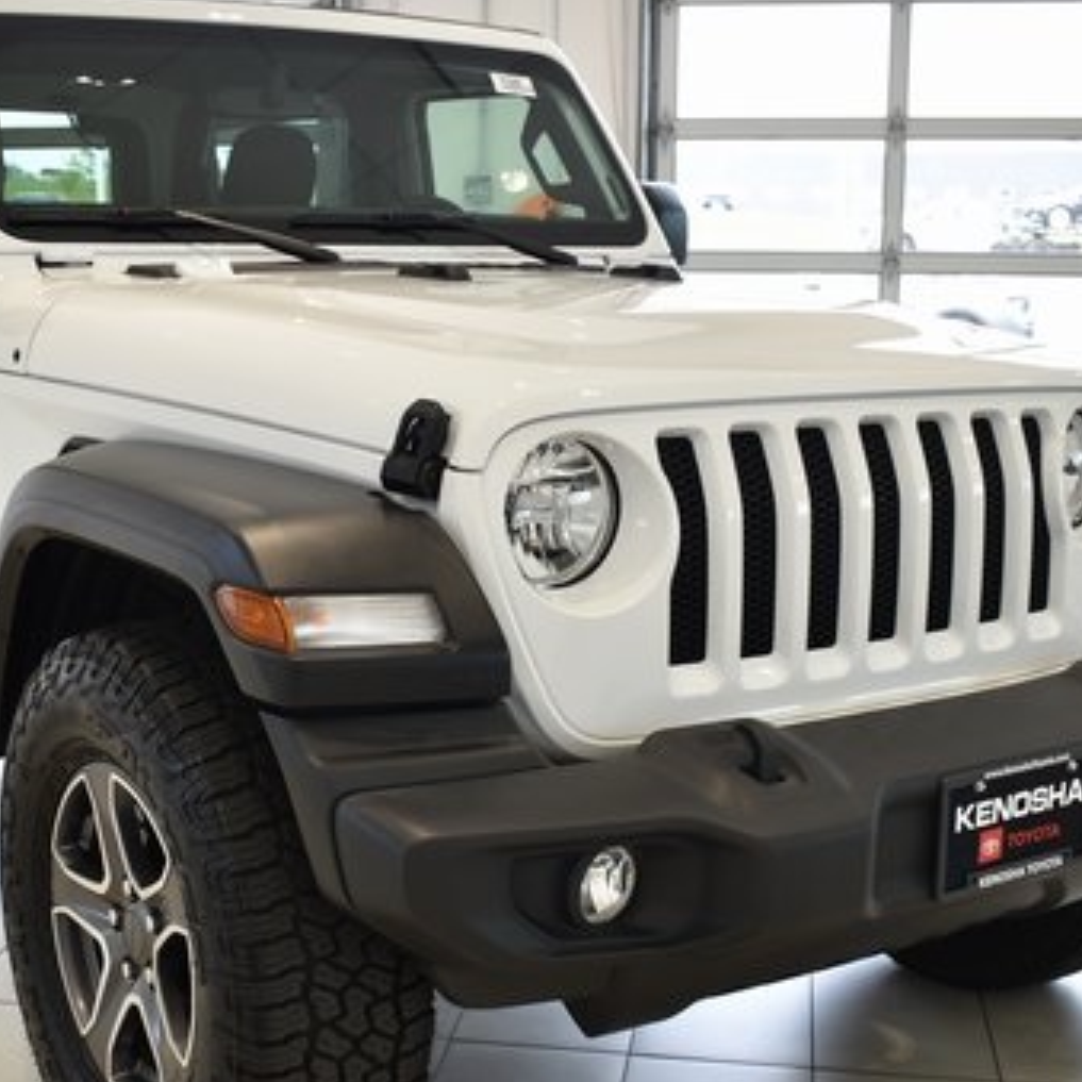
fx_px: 1874
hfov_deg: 32.1
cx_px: 437
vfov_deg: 32.2
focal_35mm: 53
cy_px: 621
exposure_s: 1/40
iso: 100
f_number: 3.8
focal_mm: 22
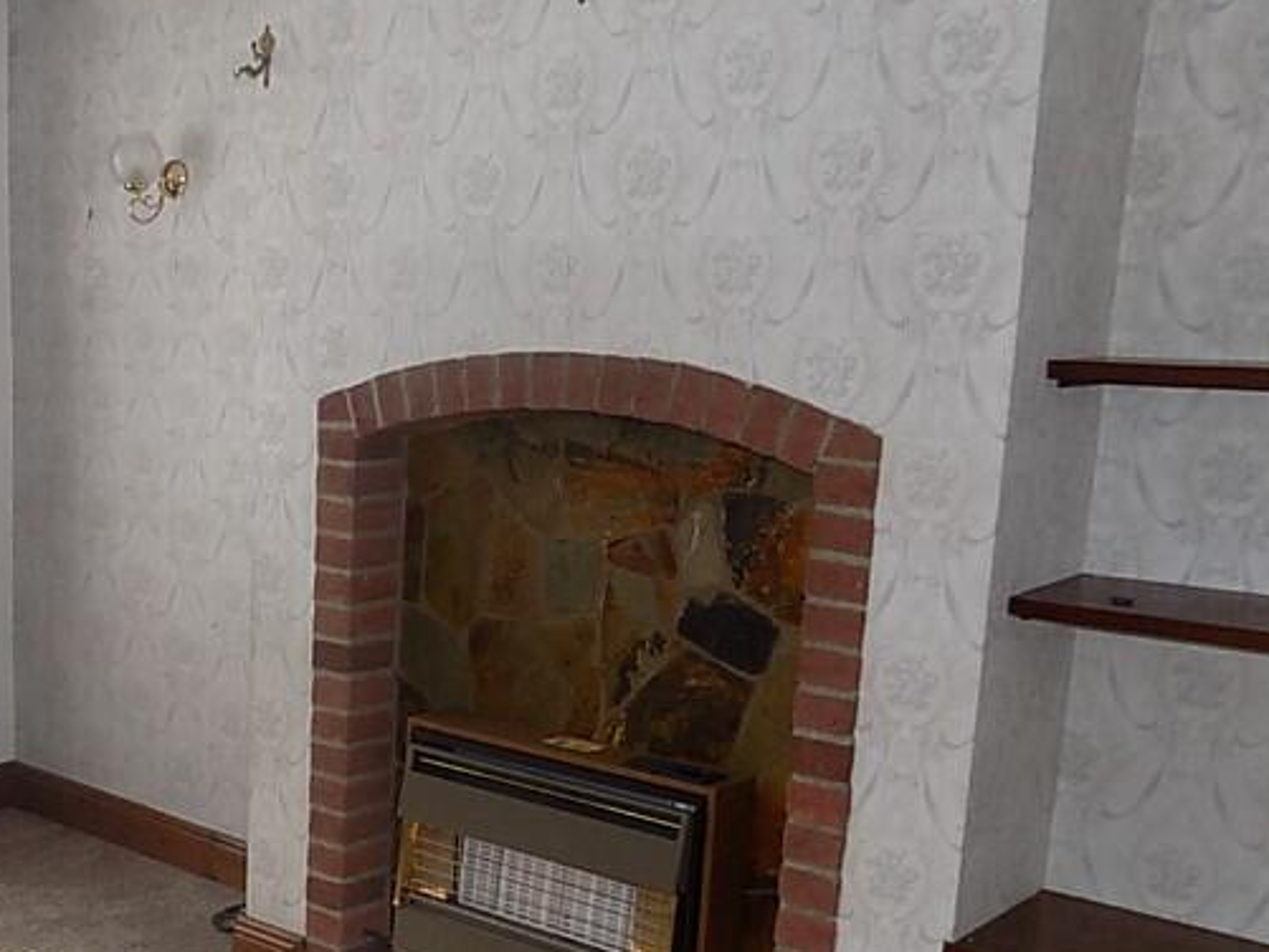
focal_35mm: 47
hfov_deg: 37.3
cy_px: 661
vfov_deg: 30.6
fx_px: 1723
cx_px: 84
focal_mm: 4
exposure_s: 1/125
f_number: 3.1
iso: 80
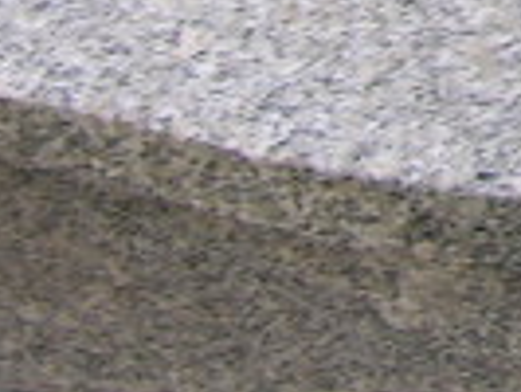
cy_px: -764
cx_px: 1551
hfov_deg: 6.7
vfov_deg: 5.2
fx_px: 4067
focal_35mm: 270
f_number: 2.8
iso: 50
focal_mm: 8.9
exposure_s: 1/29.8
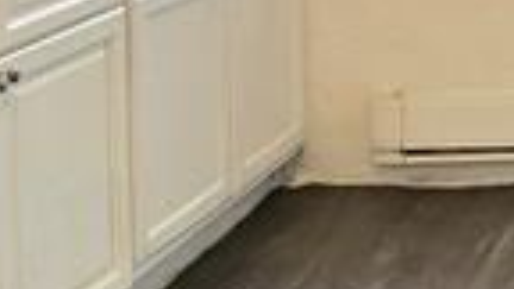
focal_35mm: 101
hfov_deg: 18.3
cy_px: -260
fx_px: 1377
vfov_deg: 11.0
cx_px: 817
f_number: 2.2
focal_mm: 2.2
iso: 80
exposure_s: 1/60.2
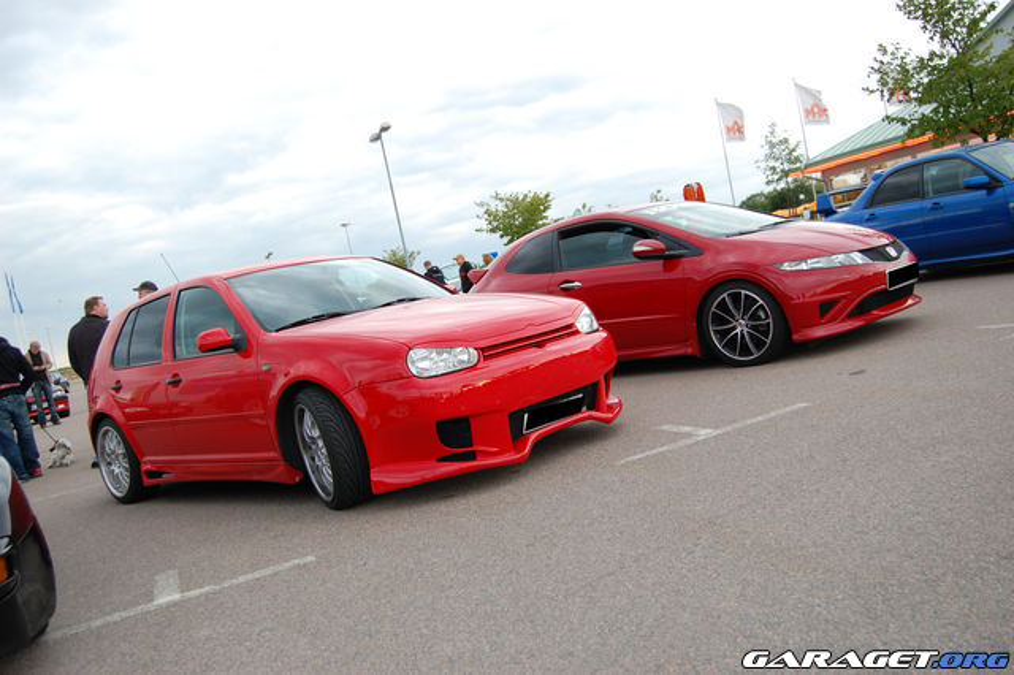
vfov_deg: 43.6
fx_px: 845
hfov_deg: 62.0
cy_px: 338
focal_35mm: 30
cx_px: 507
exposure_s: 1/100
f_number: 5
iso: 400
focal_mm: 20
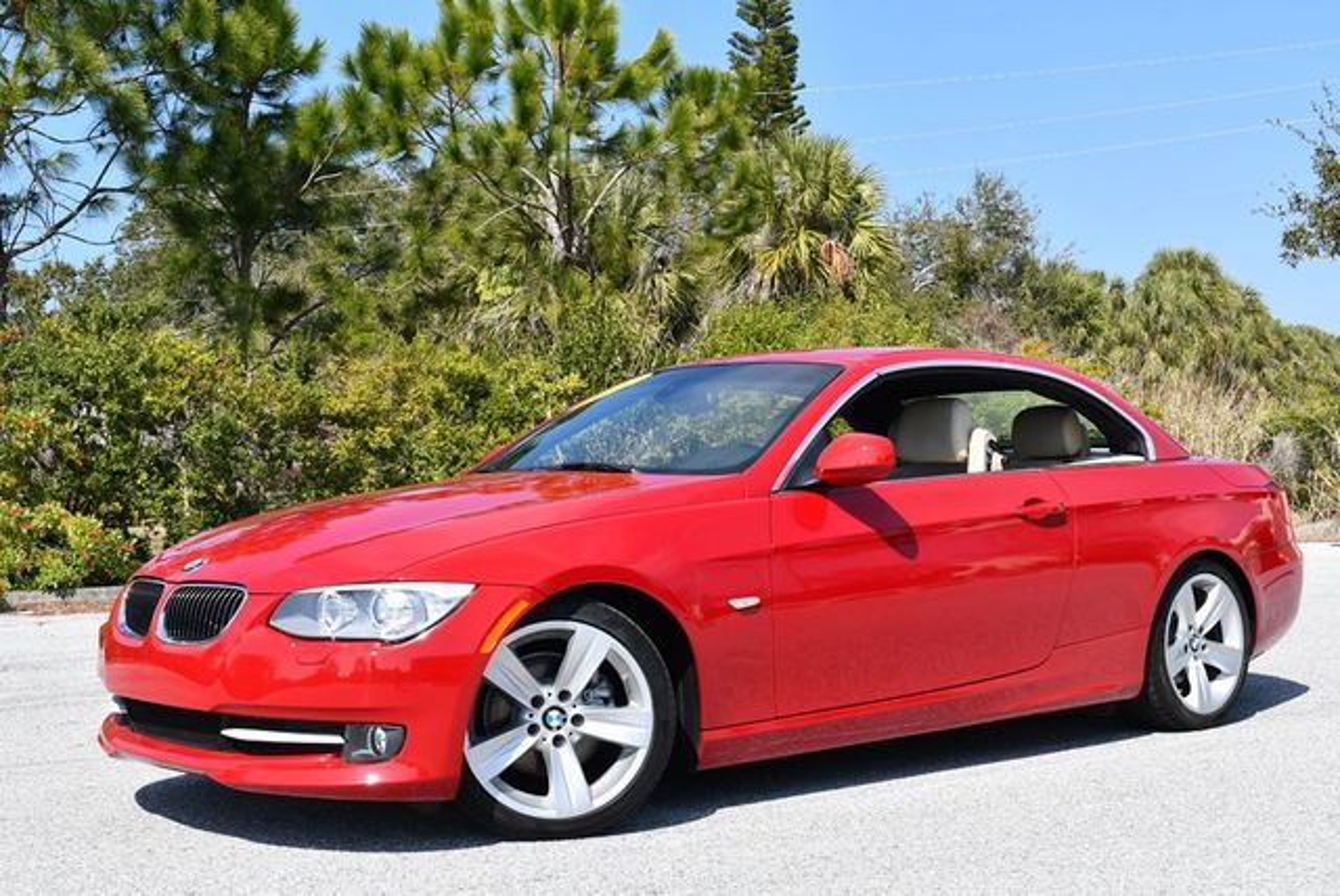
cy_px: 448
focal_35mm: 48
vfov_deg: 28.1
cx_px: 670
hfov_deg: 41.1
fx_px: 1788
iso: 110
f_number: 8
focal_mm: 24
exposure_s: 1/250
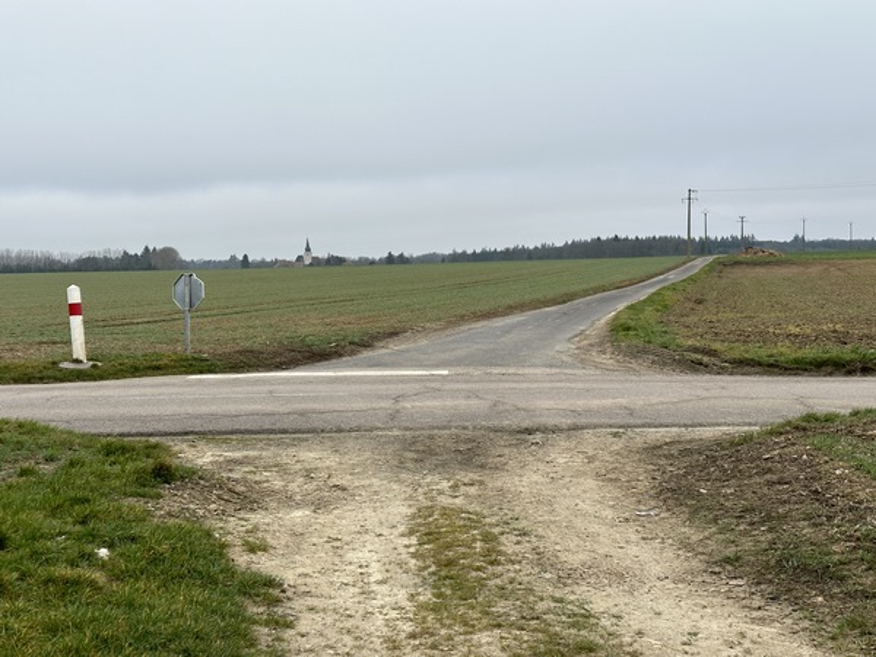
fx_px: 1215
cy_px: 328
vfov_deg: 30.3
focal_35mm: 48
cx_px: 438
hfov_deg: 39.7
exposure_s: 1/1497
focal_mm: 6.86
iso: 64
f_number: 1.78
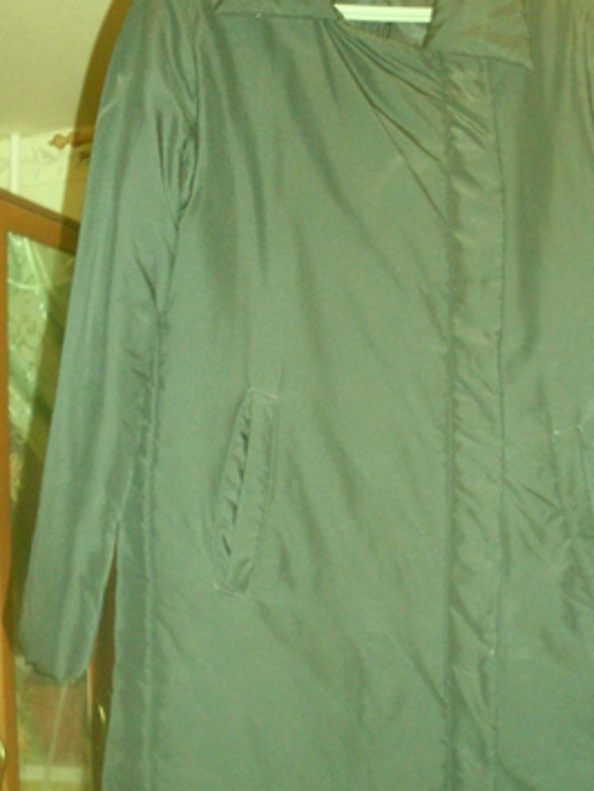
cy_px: 460
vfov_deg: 32.6
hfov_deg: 24.7
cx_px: 399
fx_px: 1348
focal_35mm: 59
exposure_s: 1/45
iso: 240
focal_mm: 6.3
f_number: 2.8
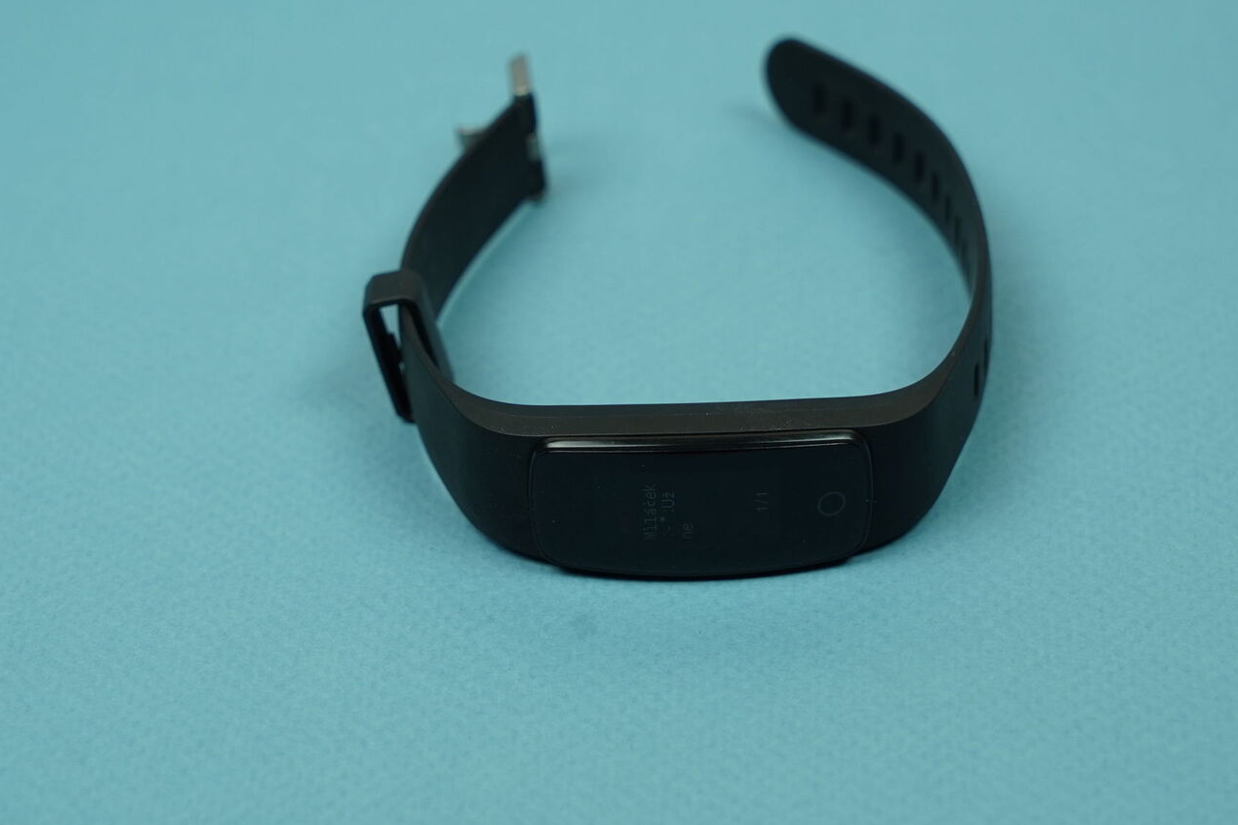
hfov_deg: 19.5
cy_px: 365
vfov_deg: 13.0
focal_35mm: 105
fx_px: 3610
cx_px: 676
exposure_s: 1/125
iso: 640
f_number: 6.3
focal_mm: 70
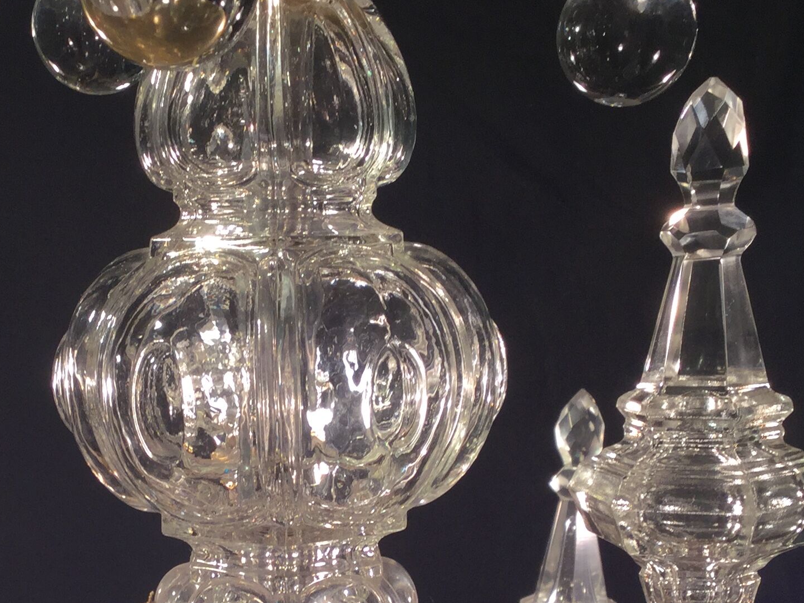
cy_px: 518
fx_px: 1626
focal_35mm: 70
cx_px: 277
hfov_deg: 27.6
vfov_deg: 20.7
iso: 25
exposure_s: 1/100
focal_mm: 3.3
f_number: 2.4
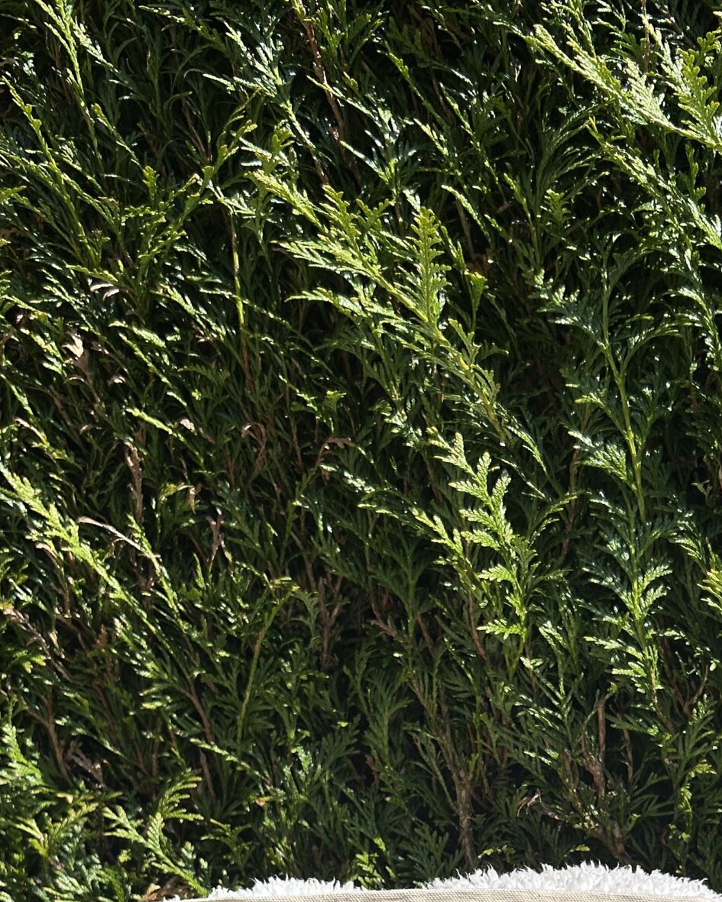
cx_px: 482
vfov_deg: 31.3
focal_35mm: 55
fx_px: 1469
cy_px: 922
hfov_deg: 27.4
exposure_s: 1/5587
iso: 50
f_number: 1.5
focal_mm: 5.7
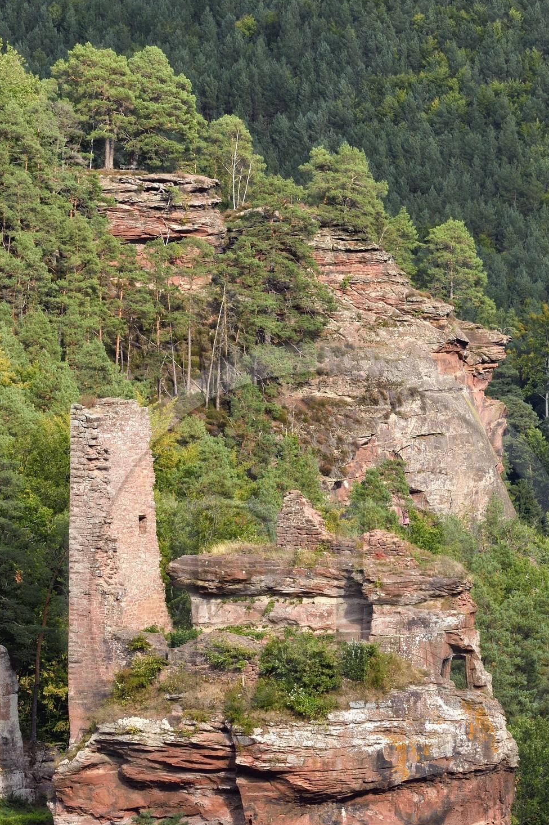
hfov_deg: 4.7
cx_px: 321
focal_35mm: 295
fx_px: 6754
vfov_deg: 7.0
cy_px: 607
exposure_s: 1/250
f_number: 18
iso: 800
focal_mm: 180
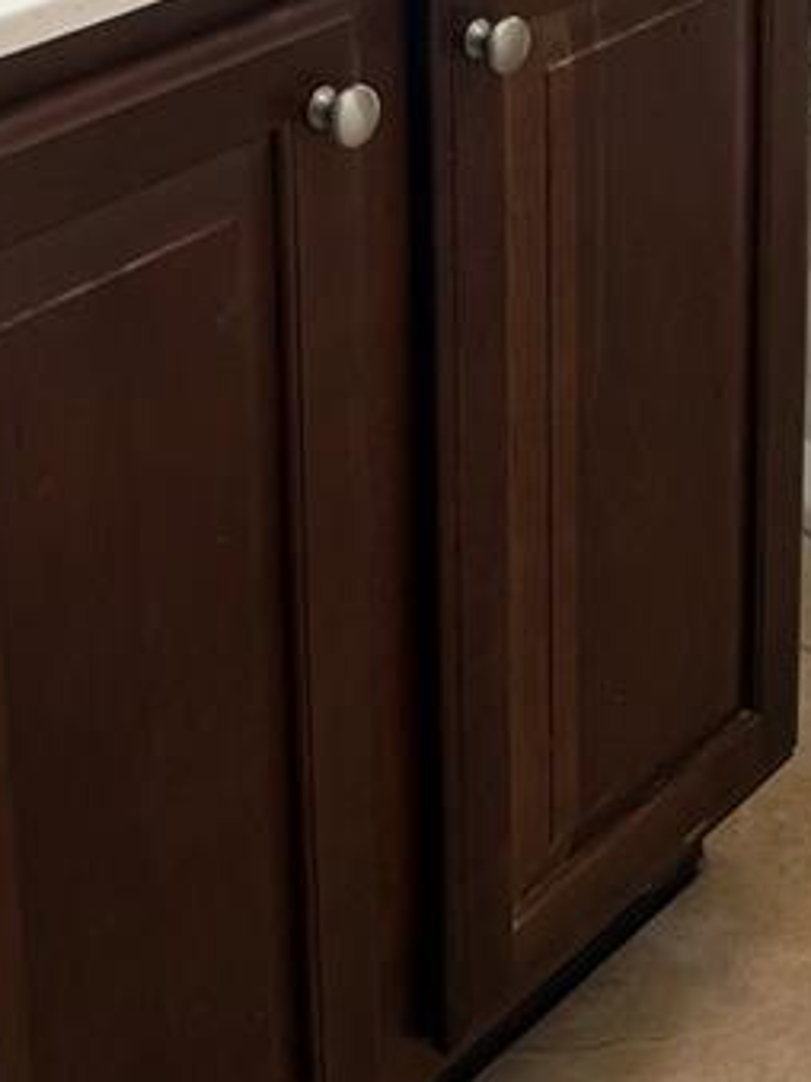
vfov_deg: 21.5
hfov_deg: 16.6
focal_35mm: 85
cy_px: -188
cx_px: 990
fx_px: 2657
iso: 100
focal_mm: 6.76
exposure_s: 1/60
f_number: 1.78
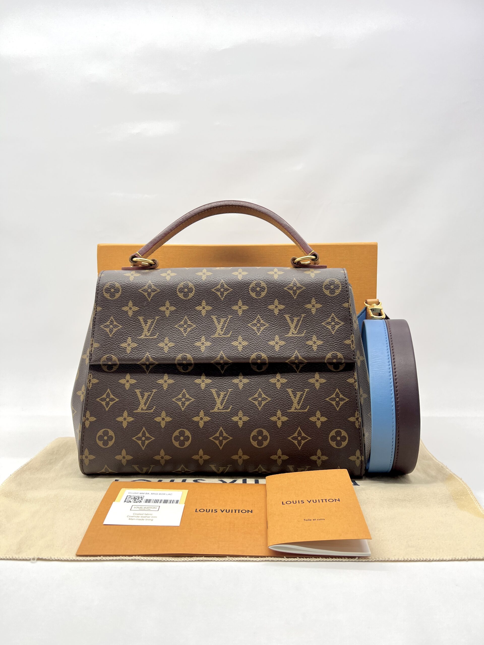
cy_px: 322
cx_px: 242
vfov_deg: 67.3
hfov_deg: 53.1
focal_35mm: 26
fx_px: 485
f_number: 1.5
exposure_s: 1/127
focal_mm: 5.7
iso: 32
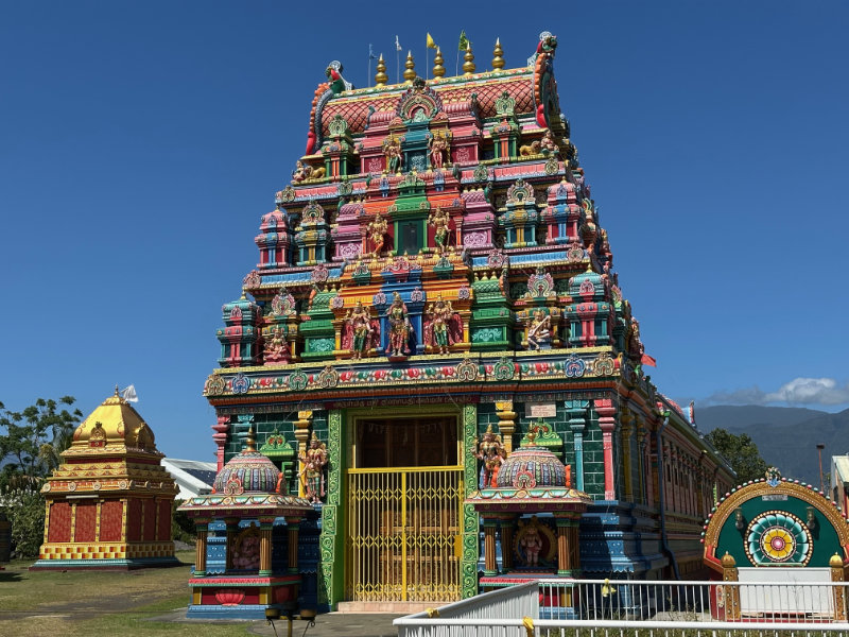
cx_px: 424
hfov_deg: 39.7
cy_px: 318
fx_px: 1177
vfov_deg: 30.3
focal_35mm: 48
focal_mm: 6.9
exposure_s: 1/5000
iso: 64
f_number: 1.8
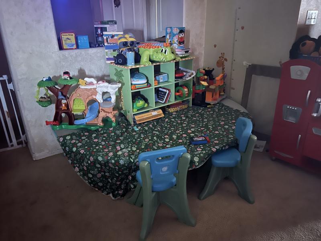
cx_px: 160
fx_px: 241
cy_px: 120
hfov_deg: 67.3
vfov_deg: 53.1
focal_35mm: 26
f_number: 1.5
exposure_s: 1/5
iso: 1600
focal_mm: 5.7
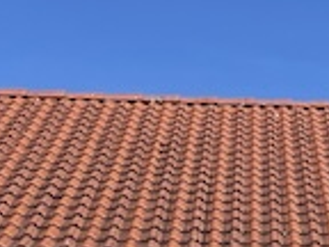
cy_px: 487
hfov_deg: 10.3
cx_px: 521
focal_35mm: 185
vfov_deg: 7.7
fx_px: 1758
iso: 32
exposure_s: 1/4132
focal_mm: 4.2
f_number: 1.6
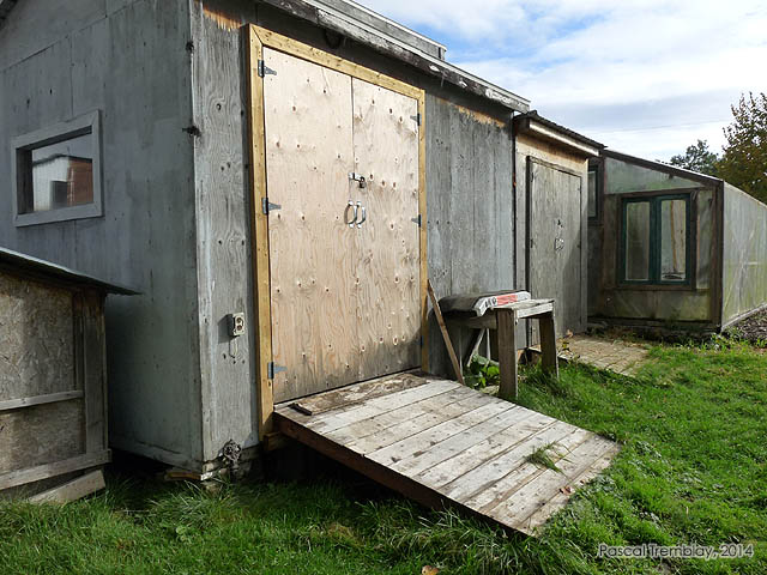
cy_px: 288
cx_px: 384
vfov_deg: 51.4
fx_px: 598
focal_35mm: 27
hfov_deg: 65.3
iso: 160
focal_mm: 4.8
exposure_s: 1/320
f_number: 5.6
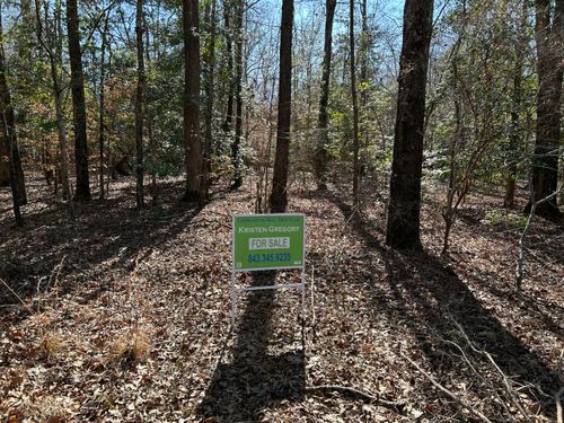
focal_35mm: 26
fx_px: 424
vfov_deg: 53.1
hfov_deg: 67.3
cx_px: 282
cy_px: 212
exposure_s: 1/797
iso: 50
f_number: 1.5
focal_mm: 5.7
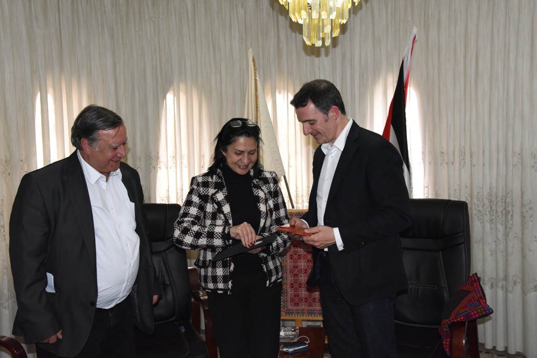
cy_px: 179
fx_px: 567
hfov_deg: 50.7
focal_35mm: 38
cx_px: 268
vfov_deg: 35.1
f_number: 8
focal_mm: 38
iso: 5000
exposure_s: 1/250
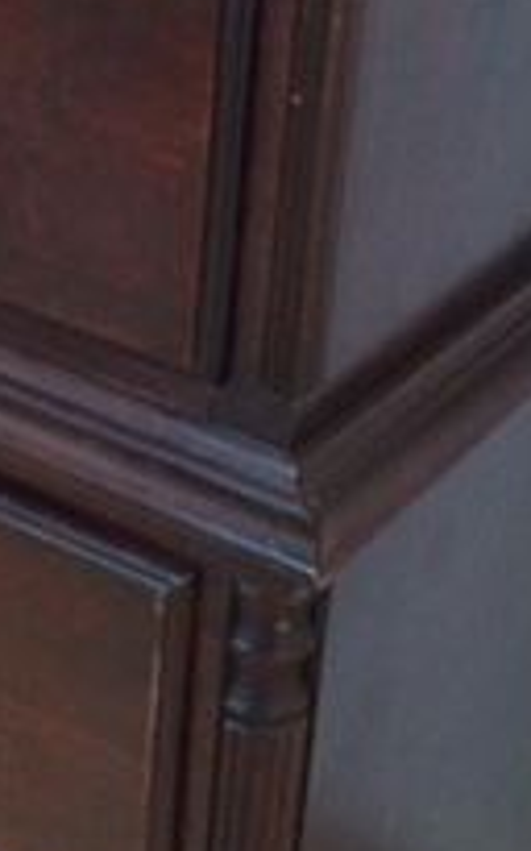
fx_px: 2224
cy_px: 440
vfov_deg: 21.6
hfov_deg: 13.4
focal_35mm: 96
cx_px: -25
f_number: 2.2
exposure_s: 1/30
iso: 250
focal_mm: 4.15
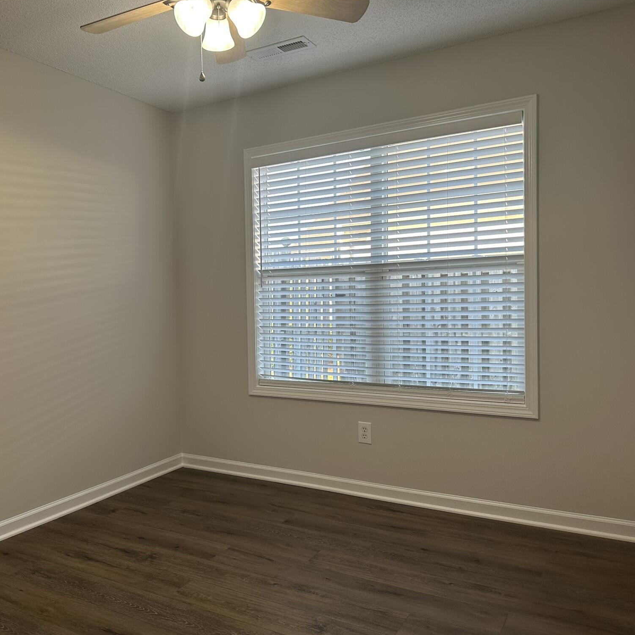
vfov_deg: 55.6
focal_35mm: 29
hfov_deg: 55.1
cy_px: 320
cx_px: 244
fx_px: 602
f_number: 1.78
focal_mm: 6.86
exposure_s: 1/120
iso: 100
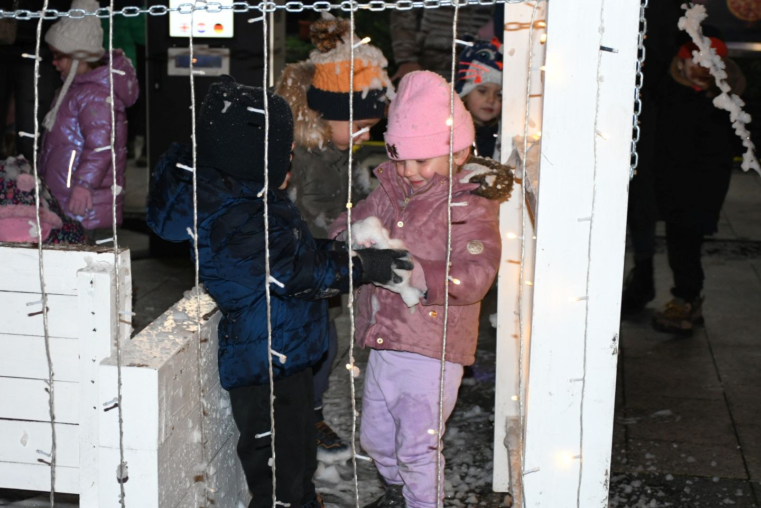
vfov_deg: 21.6
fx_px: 1332
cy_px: 254
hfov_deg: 31.9
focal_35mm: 63
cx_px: 380
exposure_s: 1/80
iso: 2000
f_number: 4.5
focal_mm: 42
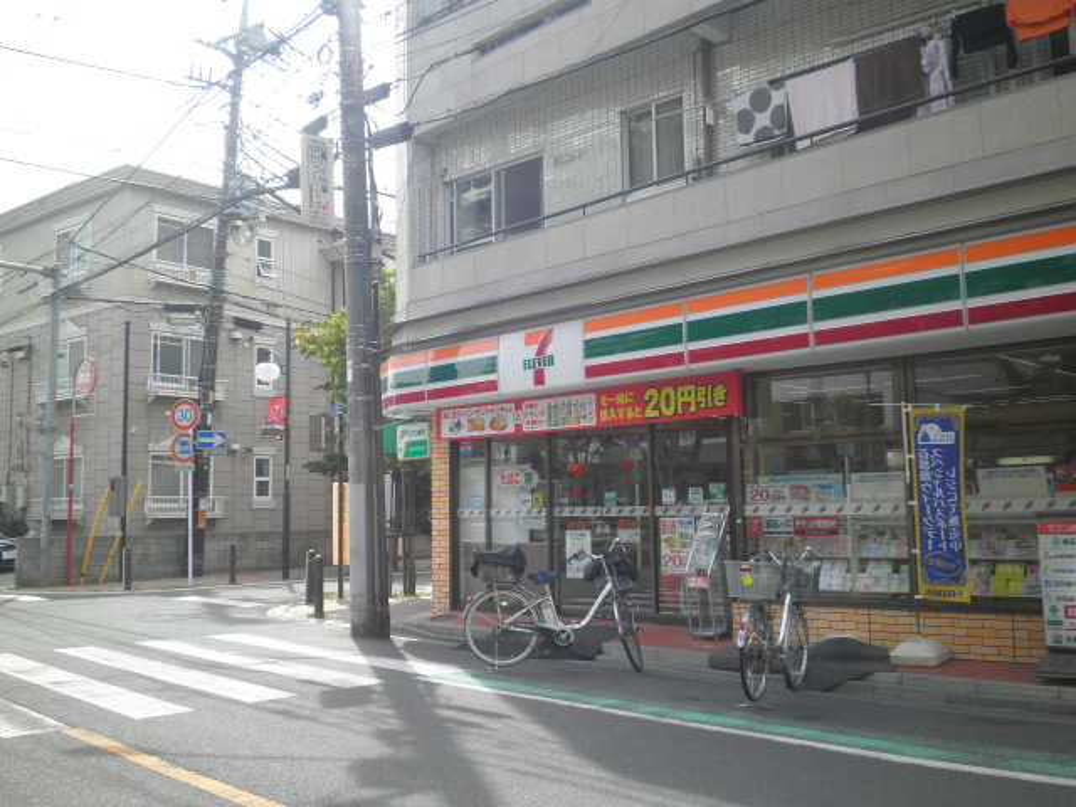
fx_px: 1119
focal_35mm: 36
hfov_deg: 51.4
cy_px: 404
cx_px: 538
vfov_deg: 39.7
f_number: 3.1
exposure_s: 1/320
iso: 64
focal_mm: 6.4
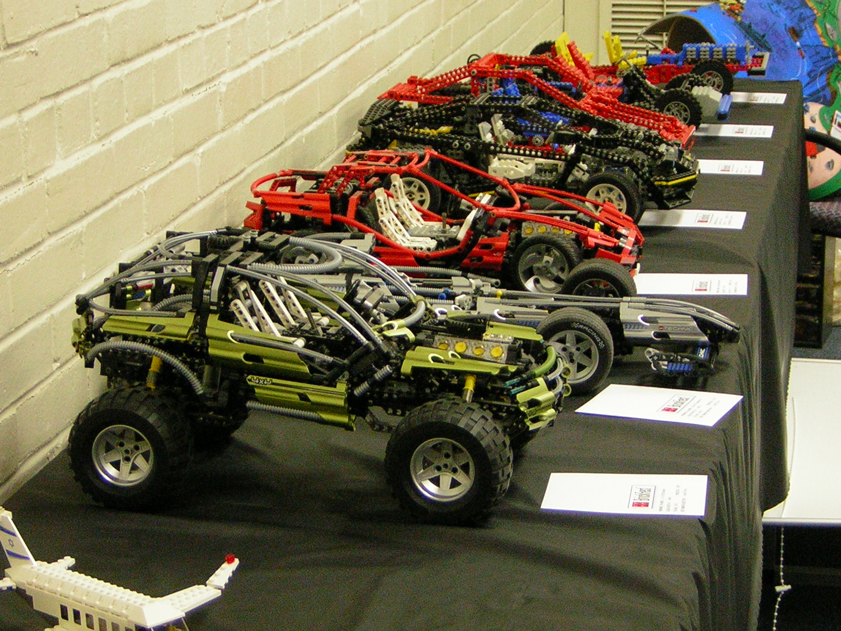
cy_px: 316
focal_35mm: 97
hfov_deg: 20.2
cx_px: 420
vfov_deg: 15.2
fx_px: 2357
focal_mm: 12.6
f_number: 4.4
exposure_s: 1/6.1
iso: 178
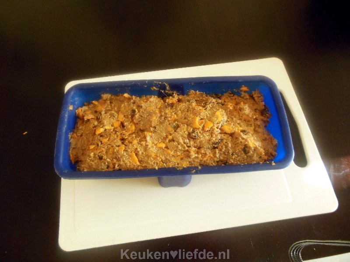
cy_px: 131
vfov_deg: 54.9
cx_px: 175
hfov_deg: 69.4
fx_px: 253
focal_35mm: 25
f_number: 3.2
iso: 400
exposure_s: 1/25
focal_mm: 4.5
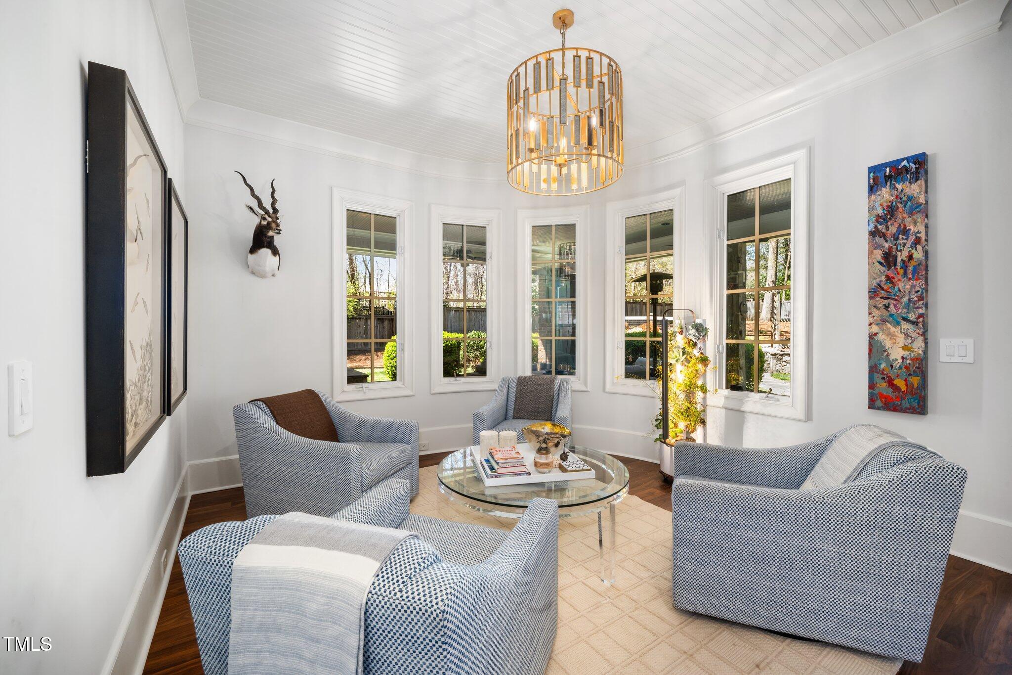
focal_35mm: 14
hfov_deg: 104.3
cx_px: 506
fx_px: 393
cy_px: 338
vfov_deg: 81.2
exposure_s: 1/3
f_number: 11
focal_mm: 14
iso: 640
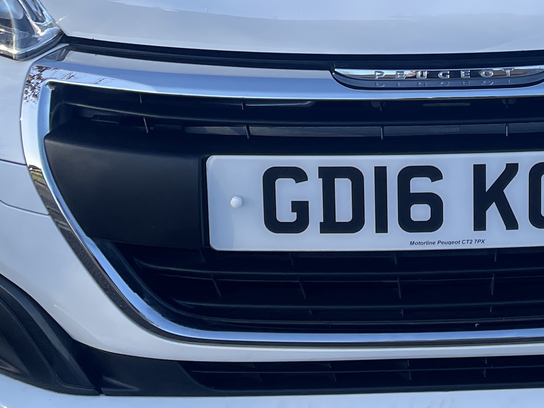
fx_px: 1320
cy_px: -72
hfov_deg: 22.6
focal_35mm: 84
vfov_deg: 16.9
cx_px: 510
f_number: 1.6
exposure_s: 1/955
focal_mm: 4.2
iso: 32
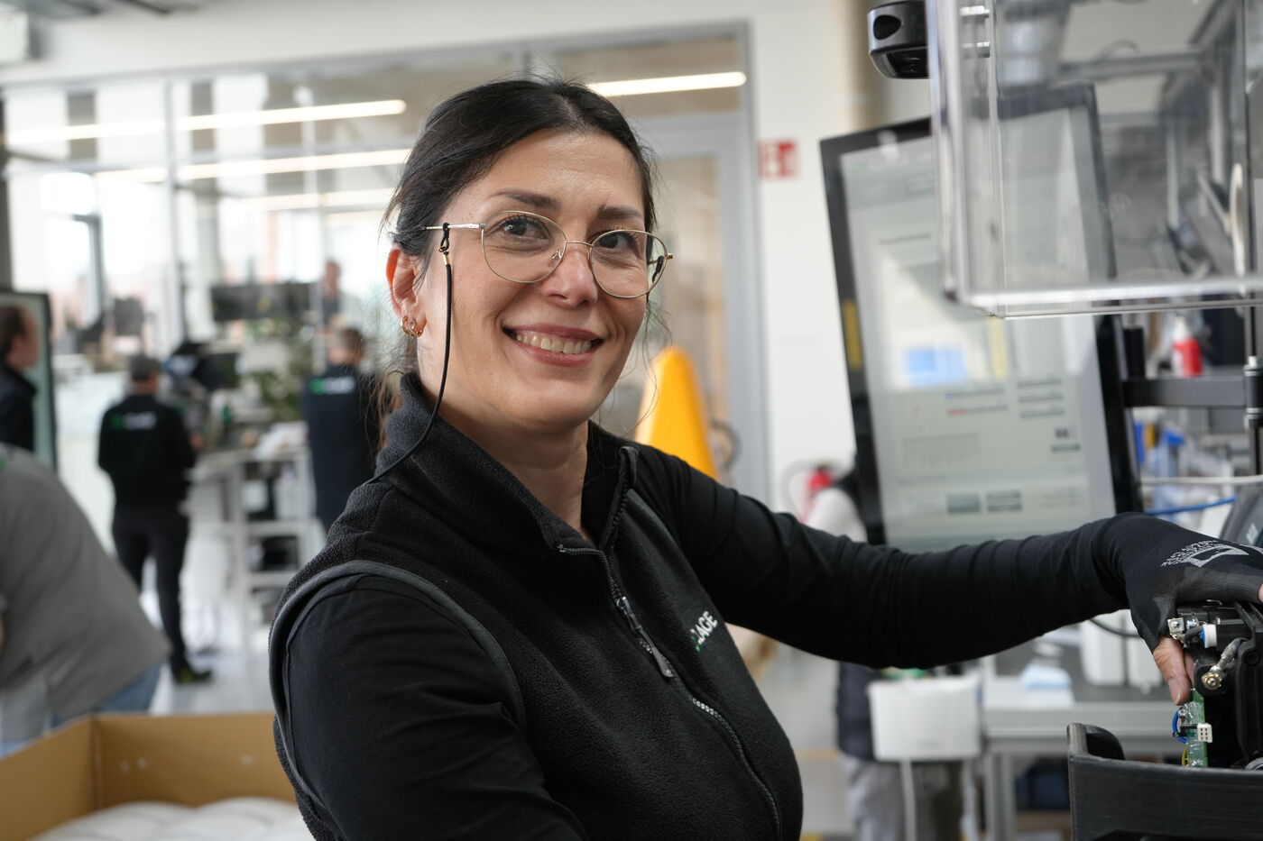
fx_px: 1614
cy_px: 420
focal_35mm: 46
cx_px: 632
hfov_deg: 42.7
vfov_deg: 29.2
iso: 800
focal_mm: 46
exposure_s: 1/160
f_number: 4.5
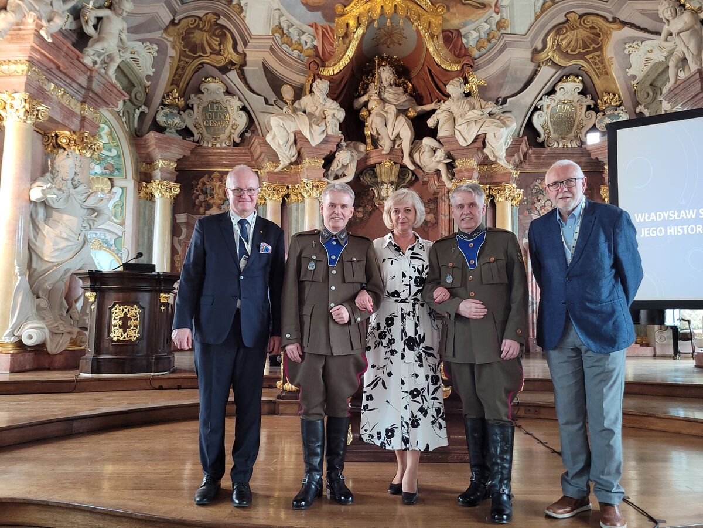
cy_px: 264
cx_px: 352
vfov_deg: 53.1
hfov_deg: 67.3
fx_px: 528
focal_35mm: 26
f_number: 1.8
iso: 160
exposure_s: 1/25
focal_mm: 5.4
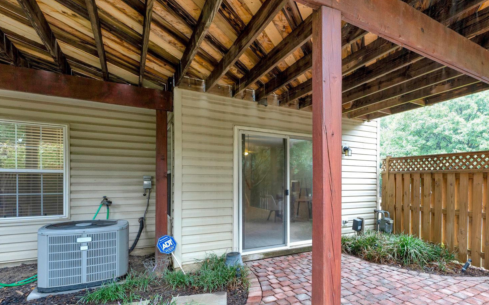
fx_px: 267
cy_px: 181
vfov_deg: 59.2
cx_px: 315
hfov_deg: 82.9
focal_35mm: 20
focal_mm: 14
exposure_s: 1/15
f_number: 8
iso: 400
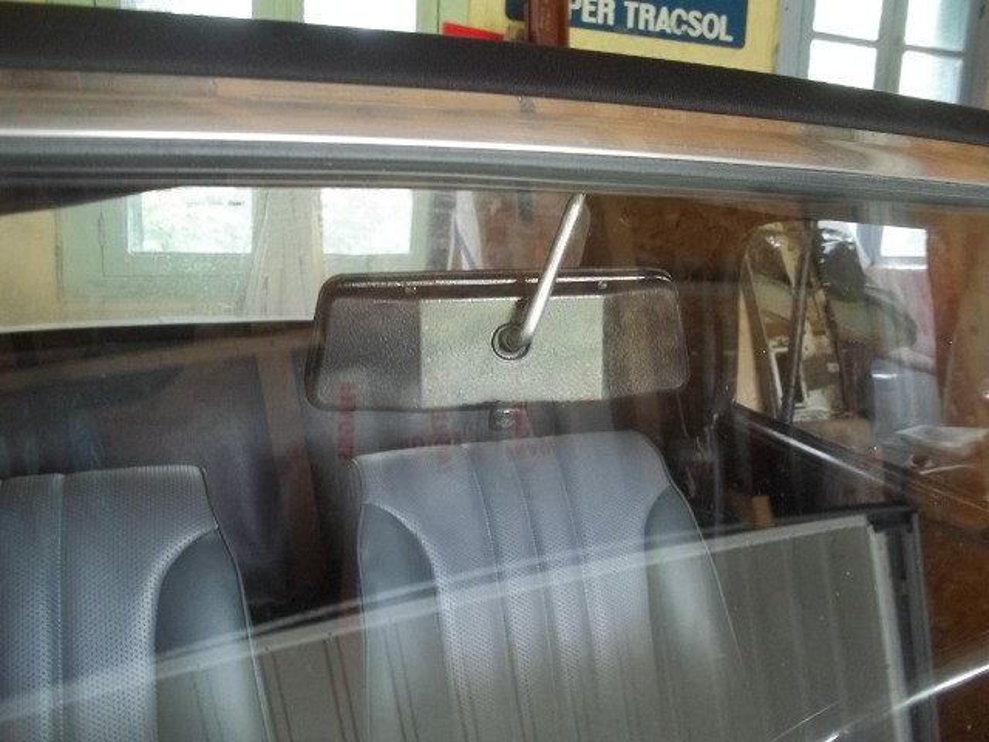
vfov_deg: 44.2
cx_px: 494
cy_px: 371
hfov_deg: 56.8
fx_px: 914
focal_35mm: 32
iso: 160
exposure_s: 1/20
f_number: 2.9
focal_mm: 5.7
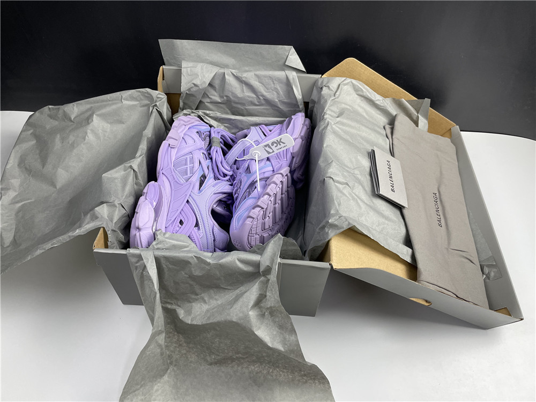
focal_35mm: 26
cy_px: 201
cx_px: 268
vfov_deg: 53.1
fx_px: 403
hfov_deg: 67.3
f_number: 1.6
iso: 100
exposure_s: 1/121
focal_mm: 4.2
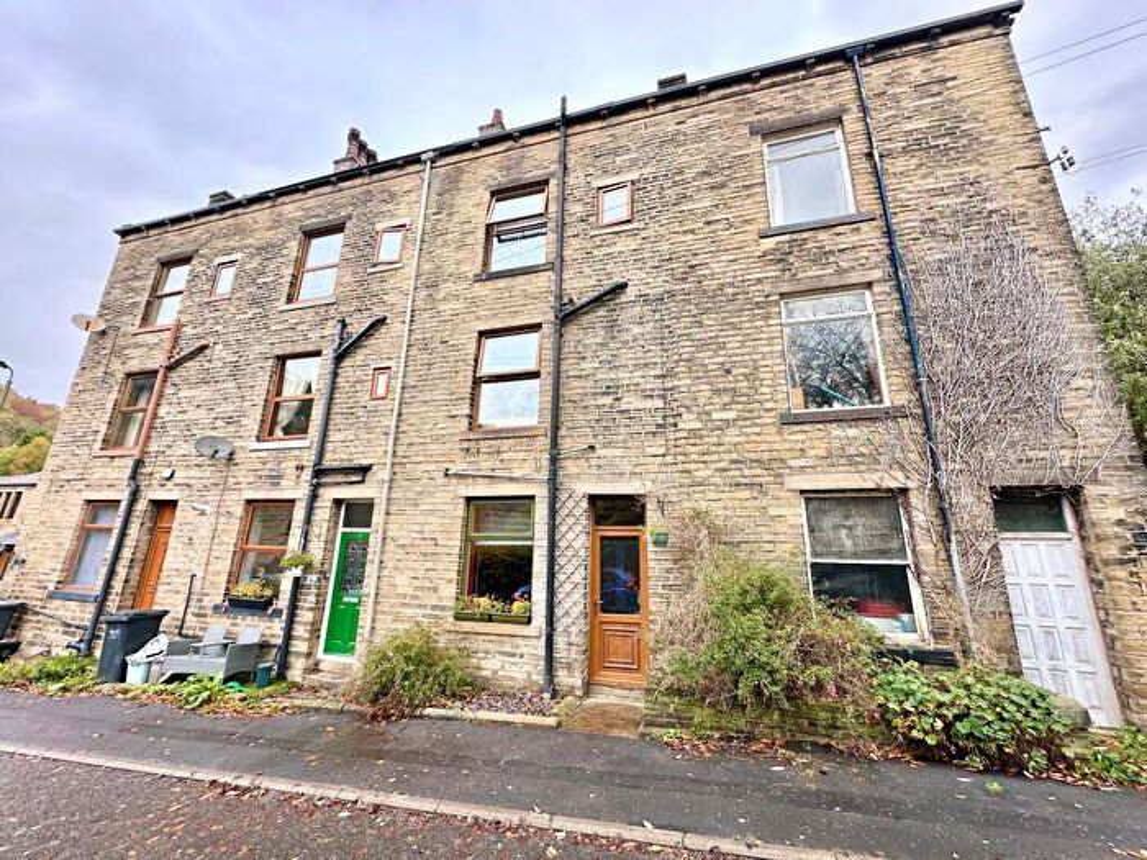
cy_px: 430
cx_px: 574
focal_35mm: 14
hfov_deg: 102.1
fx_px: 464
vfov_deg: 85.7
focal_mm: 2.22
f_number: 2.2
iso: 40
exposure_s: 1/143
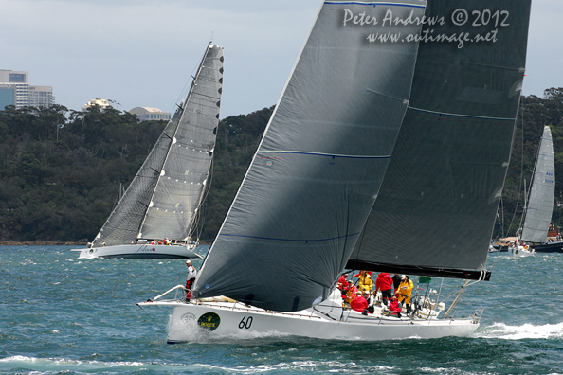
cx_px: 282
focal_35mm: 303
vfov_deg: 4.5
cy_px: 187
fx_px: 4738
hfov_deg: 6.8
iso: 400
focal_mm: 200
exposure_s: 1/1000
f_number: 6
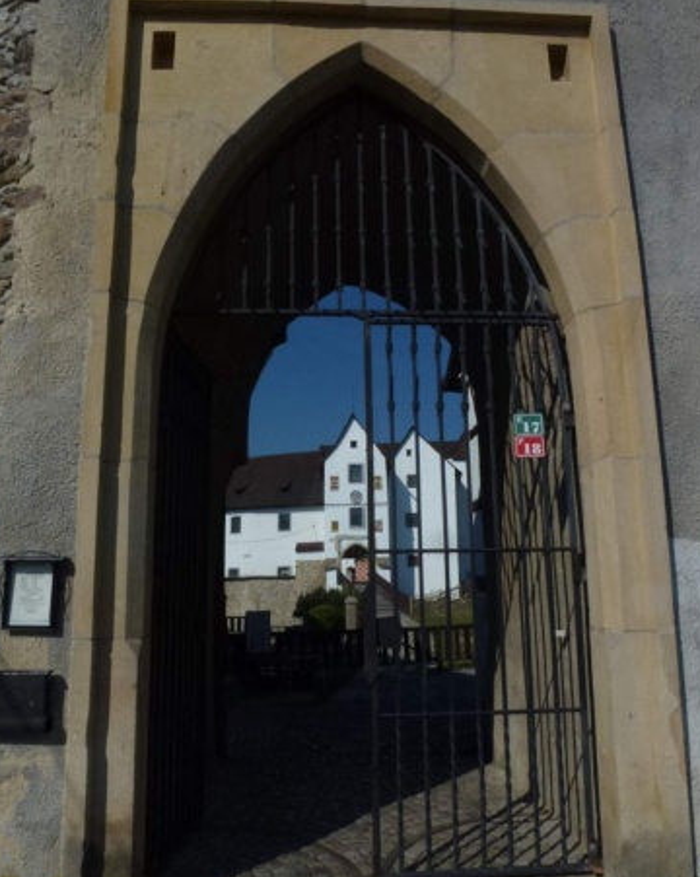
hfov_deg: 54.9
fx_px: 674
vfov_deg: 66.1
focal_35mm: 26
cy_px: 451
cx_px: 345
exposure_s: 1/2000
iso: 100
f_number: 5
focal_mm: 4.3
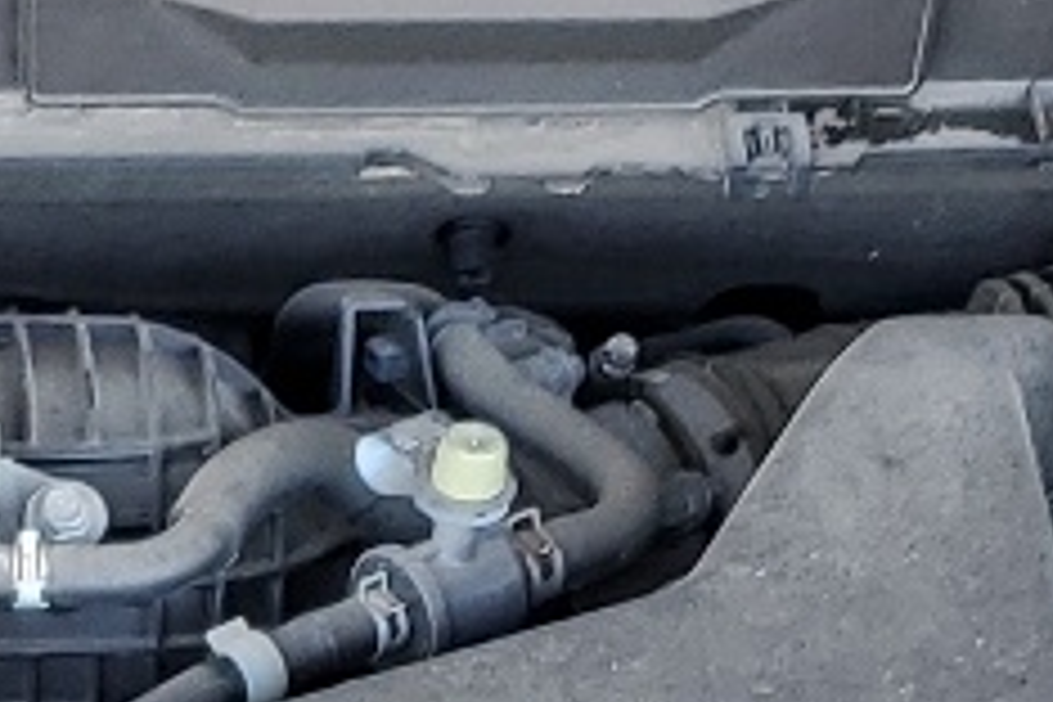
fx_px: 5411
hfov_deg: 11.1
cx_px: 176
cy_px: 1746
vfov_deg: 7.0
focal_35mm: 185
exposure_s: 1/60.2
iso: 53
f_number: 1.5
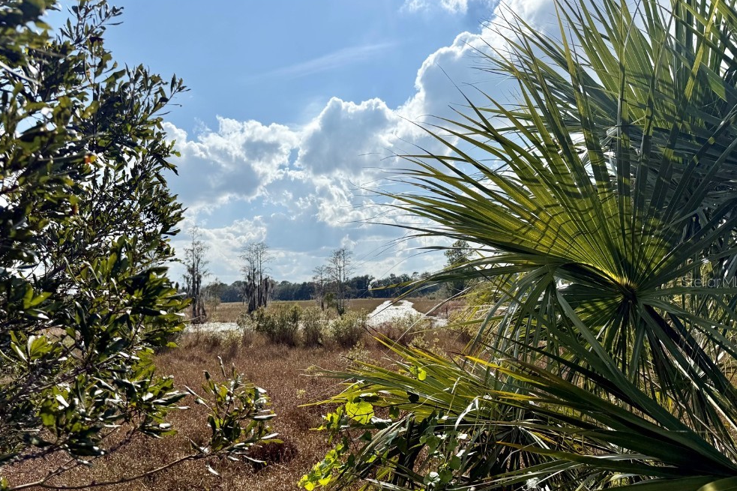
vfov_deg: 49.4
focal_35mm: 26
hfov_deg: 69.4
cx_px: 368
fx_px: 532
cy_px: 281
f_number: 1.78
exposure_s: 1/14286
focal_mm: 6.76
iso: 80
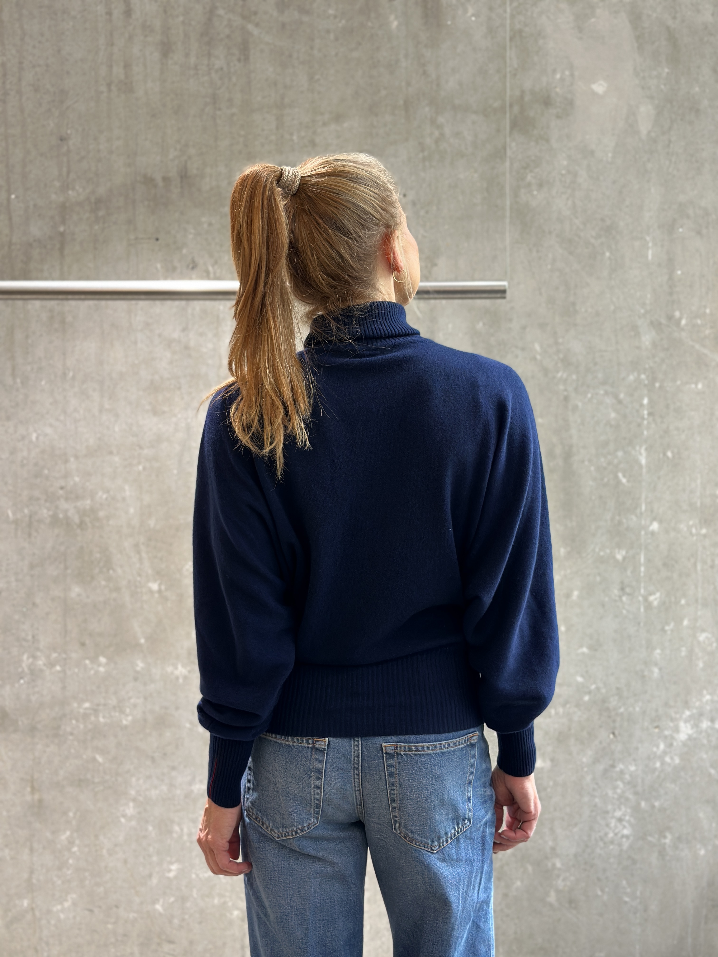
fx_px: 1327
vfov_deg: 39.7
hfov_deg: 30.3
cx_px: 359
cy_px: 478
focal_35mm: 48
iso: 125
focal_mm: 6.86
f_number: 1.78
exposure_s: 1/50
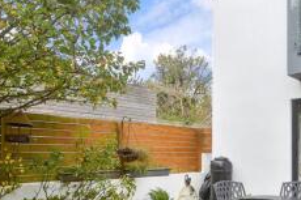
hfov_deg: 58.5
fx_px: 259
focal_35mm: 31
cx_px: 208
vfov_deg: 41.6
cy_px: 137
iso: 160
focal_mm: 10
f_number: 8
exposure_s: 1/50
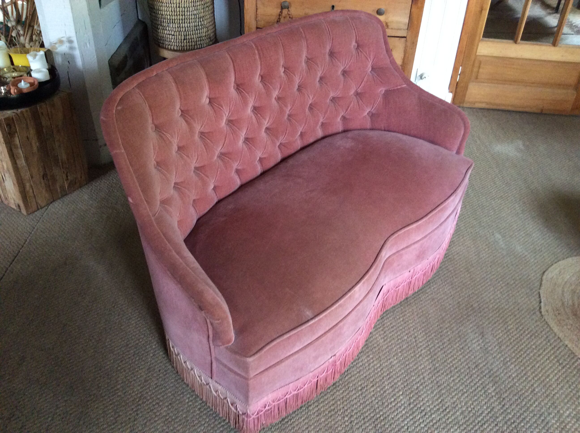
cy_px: 216
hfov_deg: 56.9
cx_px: 290
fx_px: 535
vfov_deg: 44.1
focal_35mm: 32
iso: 250
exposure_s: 1/25
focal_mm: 3.3
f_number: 2.4
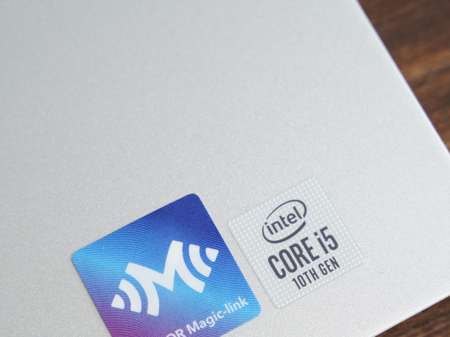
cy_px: 247
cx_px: 238
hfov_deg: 15.9
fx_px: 1612
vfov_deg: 11.9
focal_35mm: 124
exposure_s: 1/60
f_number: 4
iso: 640
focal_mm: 58
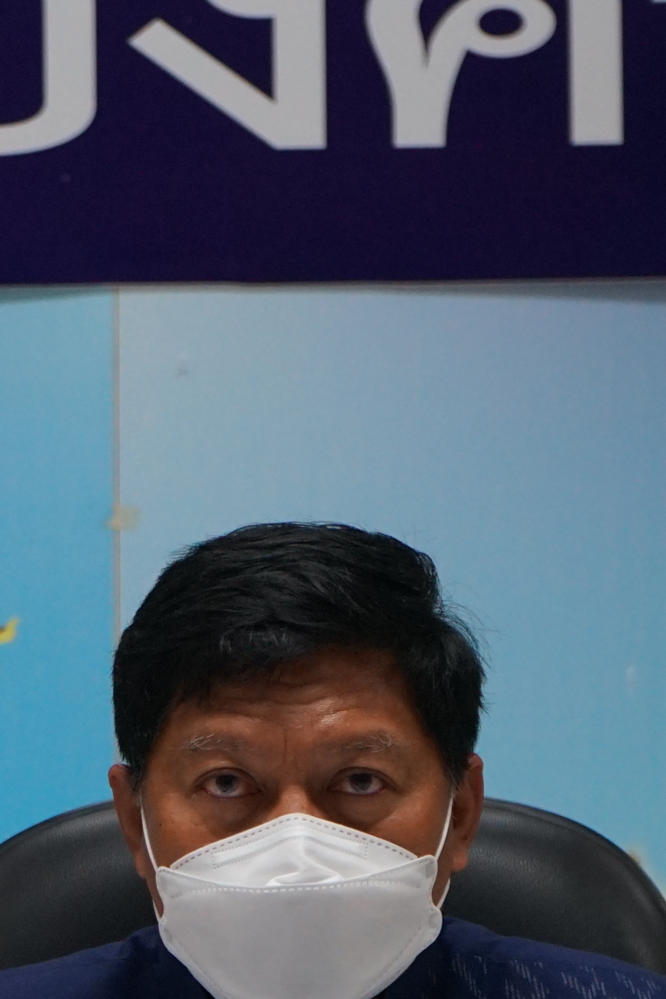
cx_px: 43
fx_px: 4774
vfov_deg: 11.9
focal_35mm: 172
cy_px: 775
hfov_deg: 8.0
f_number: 5
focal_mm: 52
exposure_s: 1/160
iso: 1000
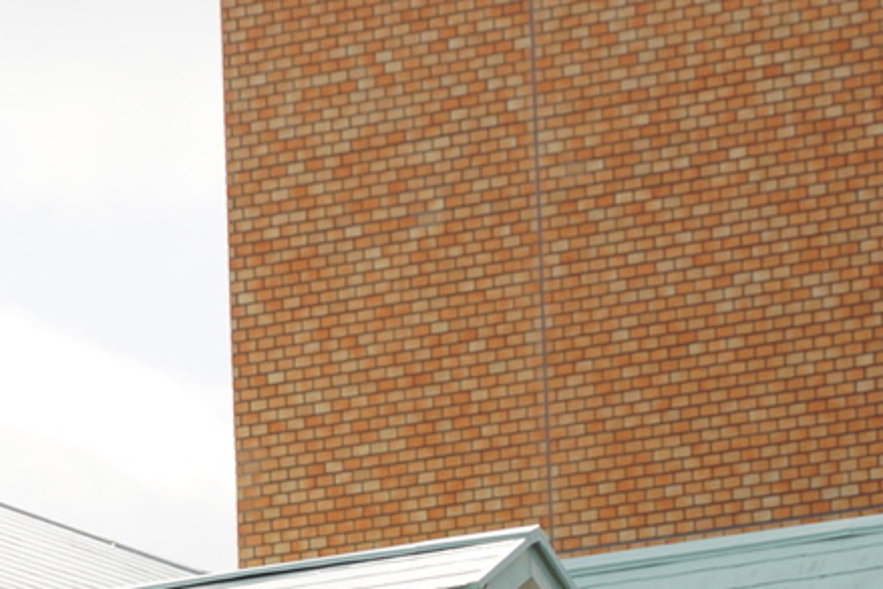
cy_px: 1013
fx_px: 7949
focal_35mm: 324
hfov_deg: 6.3
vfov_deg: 4.2
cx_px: -123
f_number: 4
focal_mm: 59
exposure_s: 1/1000
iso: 100
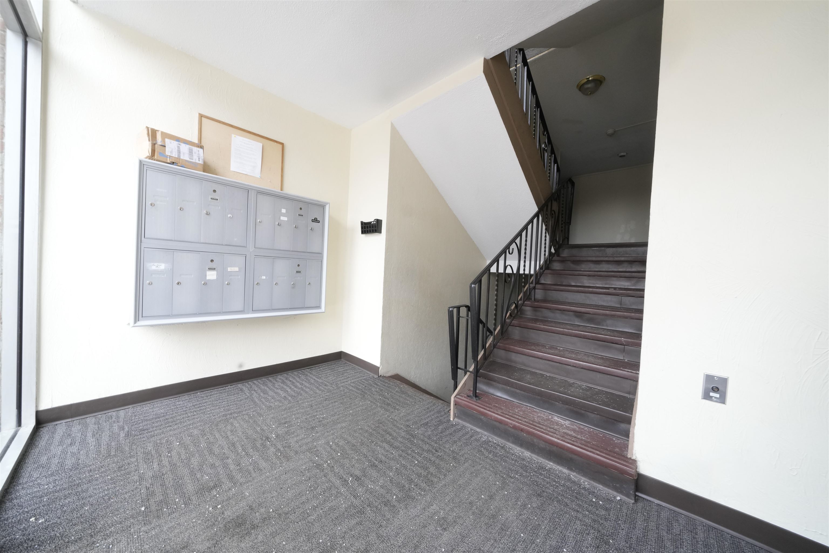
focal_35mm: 12
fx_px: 276
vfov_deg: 90.0
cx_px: 414
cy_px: 276
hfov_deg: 112.6
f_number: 11
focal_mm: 12
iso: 1600
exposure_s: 1/30
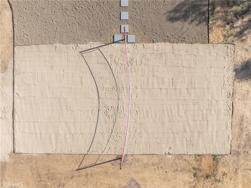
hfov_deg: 71.6
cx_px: 126
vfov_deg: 56.7
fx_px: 174
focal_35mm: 24
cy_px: 94
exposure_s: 1/50
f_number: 2.8
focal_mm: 12.29
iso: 100
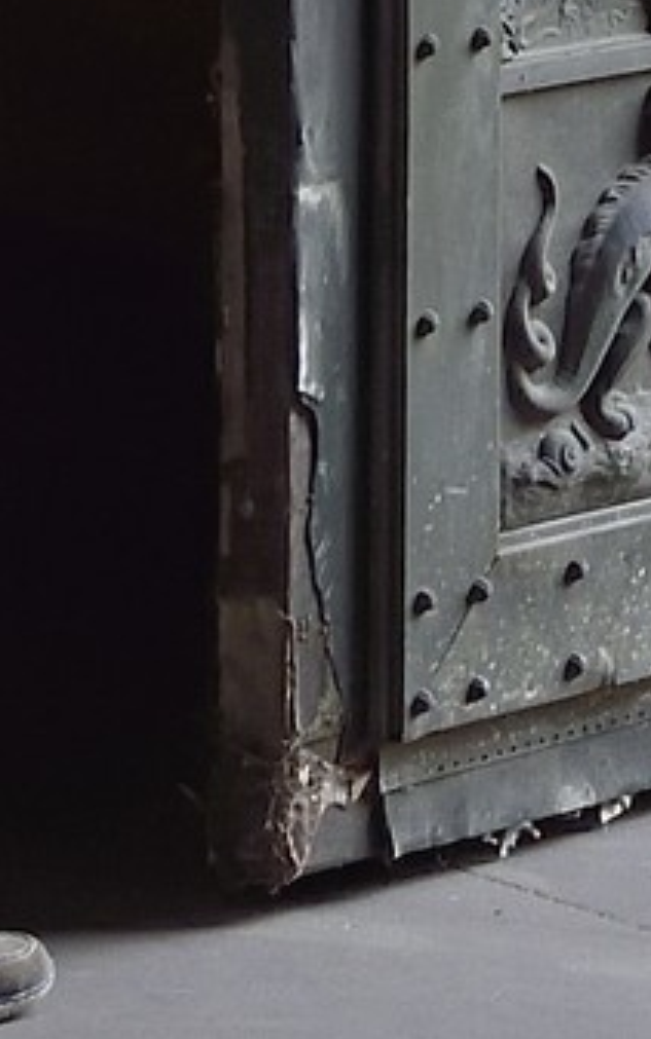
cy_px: -2292
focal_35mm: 349
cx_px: 984
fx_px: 9894
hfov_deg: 3.8
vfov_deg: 5.6
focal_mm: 48
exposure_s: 1/50
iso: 1600
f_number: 7.1
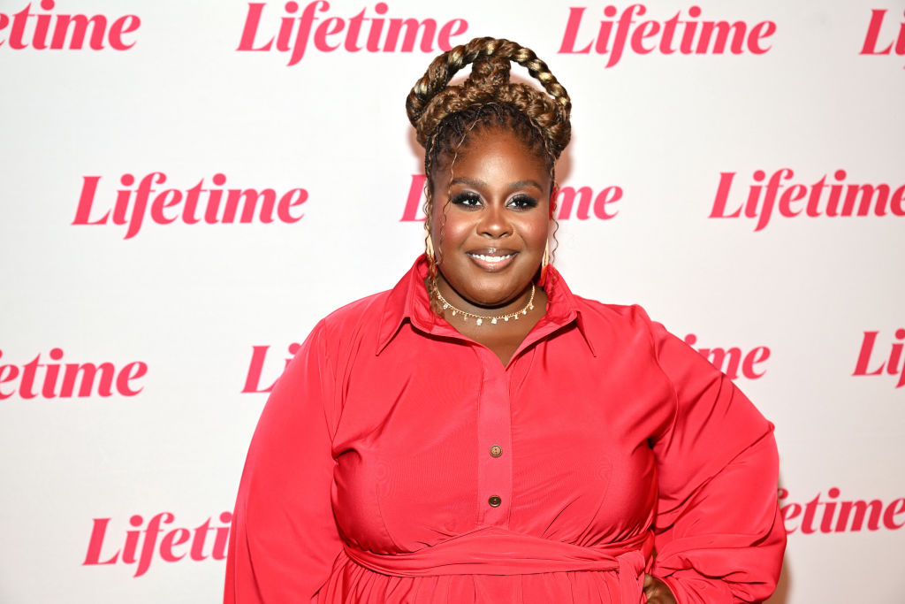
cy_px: 302
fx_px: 1207
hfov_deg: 41.1
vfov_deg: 28.1
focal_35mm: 48
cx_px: 452
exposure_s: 1/200
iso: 400
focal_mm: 48
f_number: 4.5
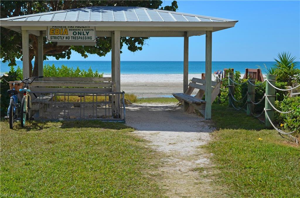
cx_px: 150
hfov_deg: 33.5
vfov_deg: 22.5
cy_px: 99
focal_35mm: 60
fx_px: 499
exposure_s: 1/320
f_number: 9
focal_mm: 40
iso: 100
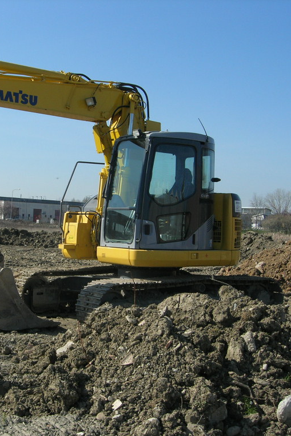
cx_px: 76
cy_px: 218
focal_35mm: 53
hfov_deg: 25.2
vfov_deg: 37.5
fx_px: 643
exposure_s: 1/583
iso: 64
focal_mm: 7.8
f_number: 4.8
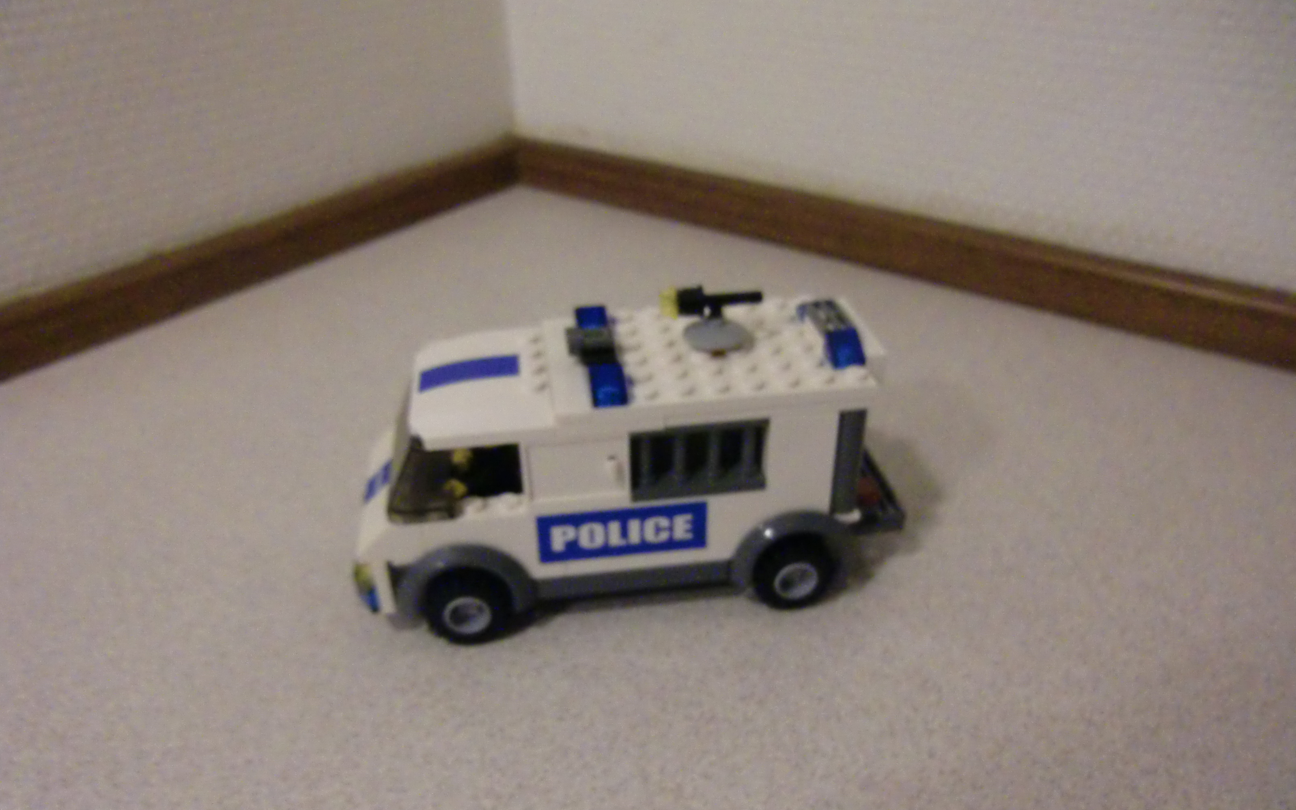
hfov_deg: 70.4
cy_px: 468
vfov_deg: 47.4
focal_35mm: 26
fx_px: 918
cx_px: 642
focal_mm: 4.3
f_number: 3.2
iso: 640
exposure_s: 1/60
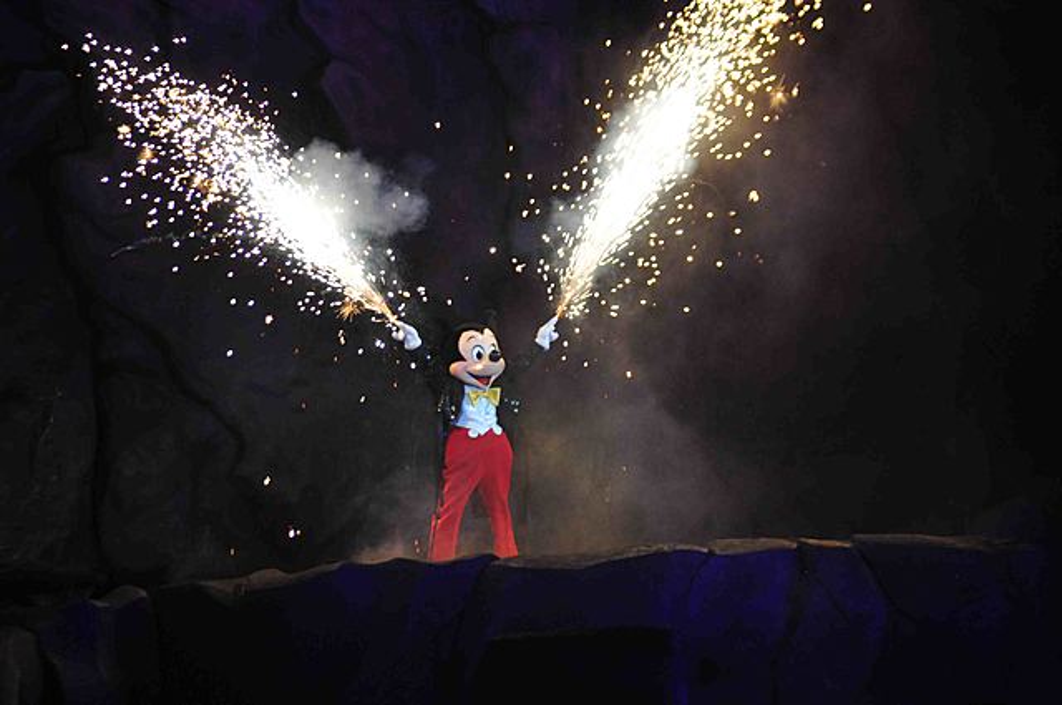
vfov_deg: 4.6
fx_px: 8839
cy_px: 352
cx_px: 531
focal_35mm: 300
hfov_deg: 6.9
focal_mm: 200
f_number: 6.3
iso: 1000
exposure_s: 1/160
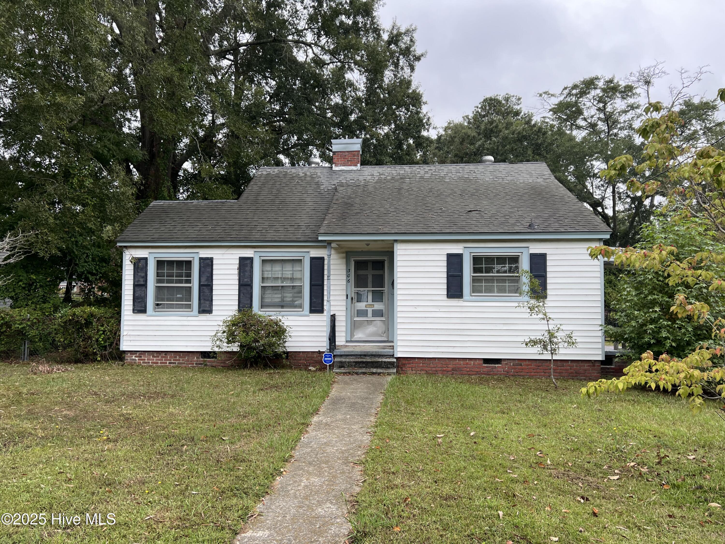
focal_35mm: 26
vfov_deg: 53.1
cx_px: 362
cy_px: 272
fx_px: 545
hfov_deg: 67.3
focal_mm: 5.7
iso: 50
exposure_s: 1/452
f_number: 1.5
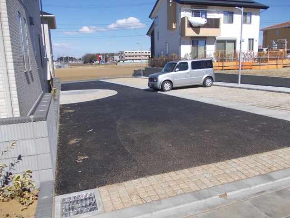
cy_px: 109
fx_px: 235
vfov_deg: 49.7
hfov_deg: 63.4
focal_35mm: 28
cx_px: 145
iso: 80
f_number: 5.4
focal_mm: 4
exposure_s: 1/500
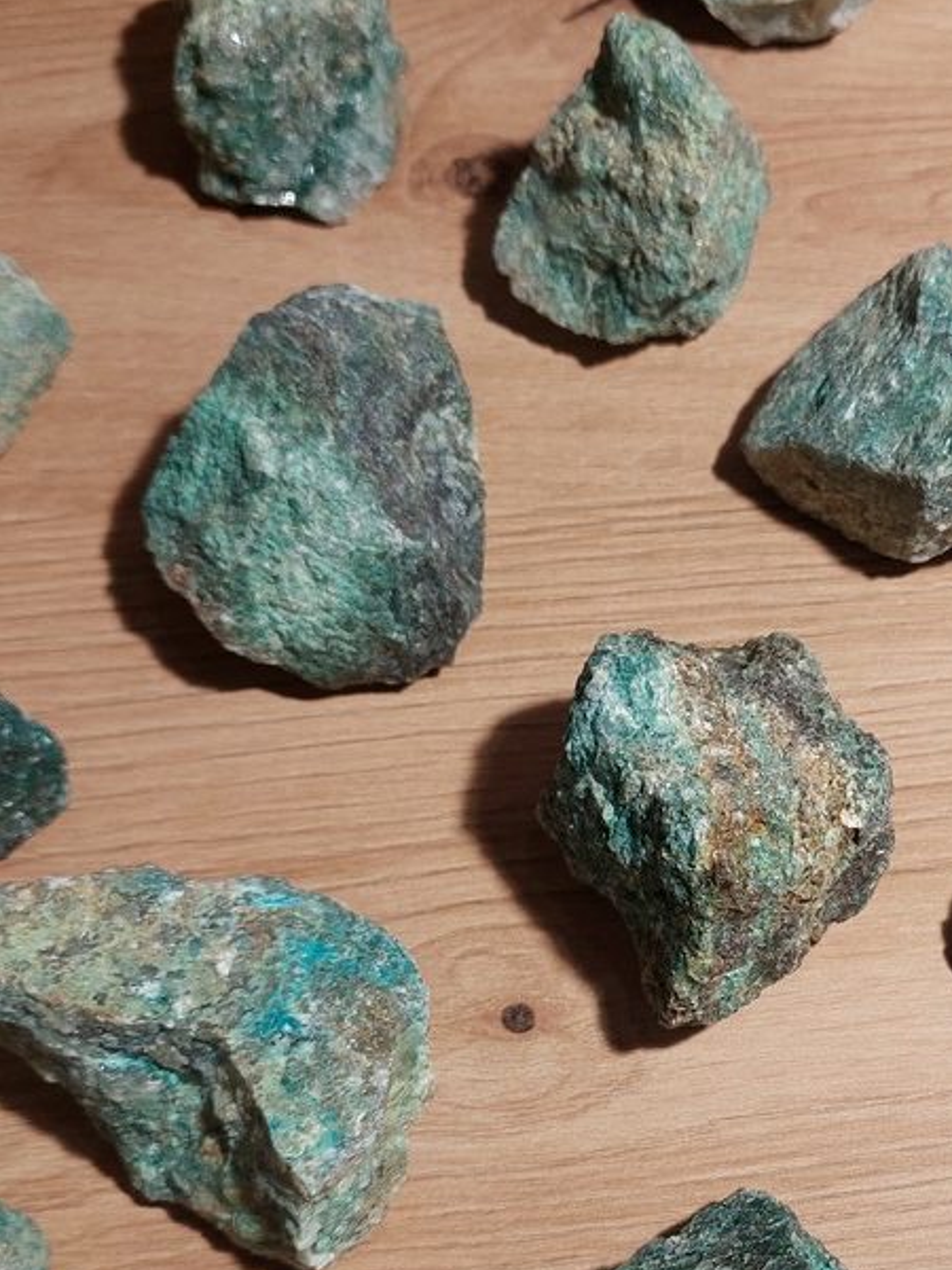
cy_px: 876
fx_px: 1760
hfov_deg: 29.5
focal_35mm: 48
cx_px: 781
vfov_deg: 39.1
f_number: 1.8
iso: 40
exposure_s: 1/100
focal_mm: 5.23
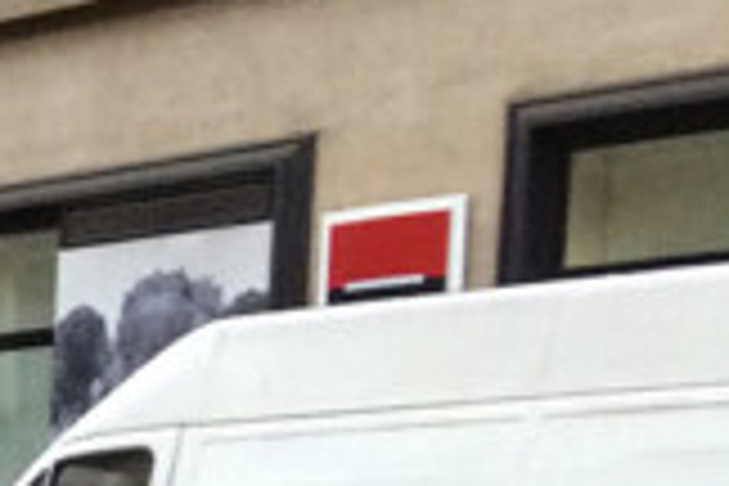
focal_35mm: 143
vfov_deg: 8.8
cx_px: -868
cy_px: 1094
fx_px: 2896
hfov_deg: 12.2
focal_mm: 4.15
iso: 64
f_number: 2.2
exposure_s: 1/30
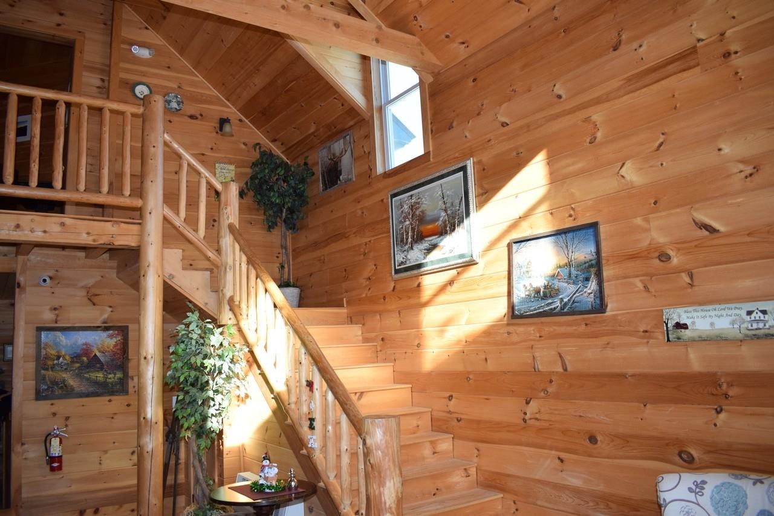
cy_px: 258
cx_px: 387
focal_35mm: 27
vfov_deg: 47.9
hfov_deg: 67.4
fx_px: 580
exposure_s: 1/125
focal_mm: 18
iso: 720
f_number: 5.6
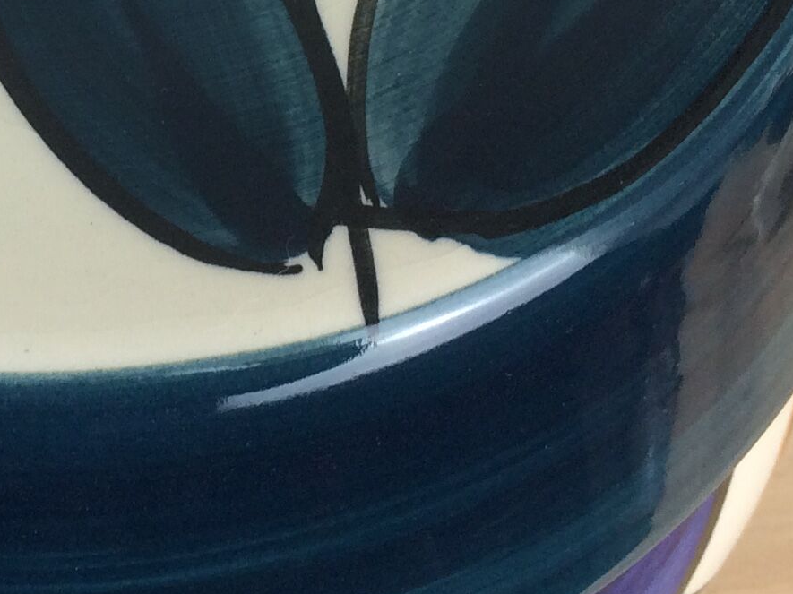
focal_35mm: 107
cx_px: -123
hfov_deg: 17.6
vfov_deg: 13.1
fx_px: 2450
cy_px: -294
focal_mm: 4.15
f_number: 2.2
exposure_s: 1/50
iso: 50
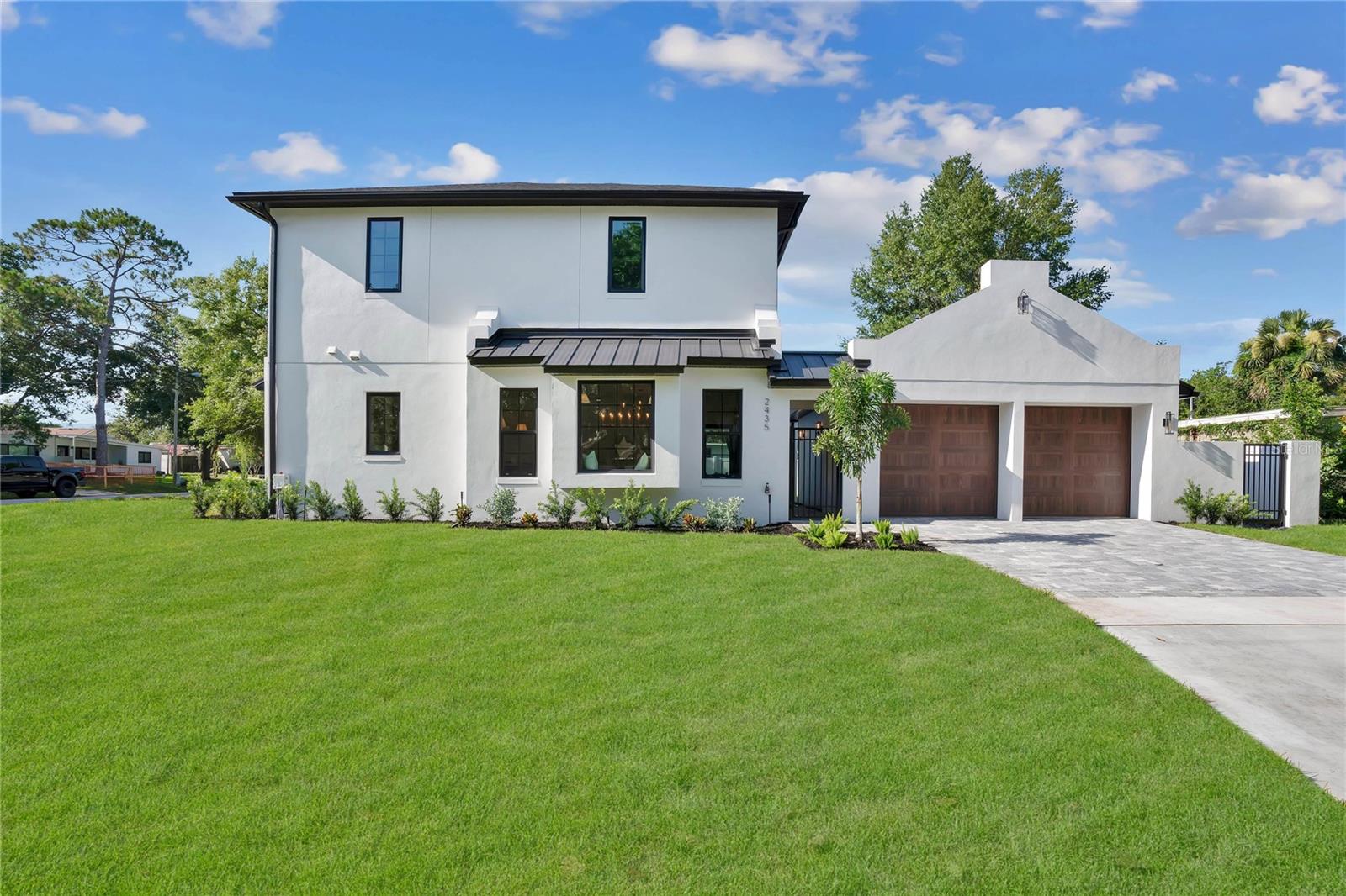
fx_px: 598
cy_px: 448
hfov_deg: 96.7
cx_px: 673
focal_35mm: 16
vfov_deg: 73.7
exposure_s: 1/160
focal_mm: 16
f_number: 10
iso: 100
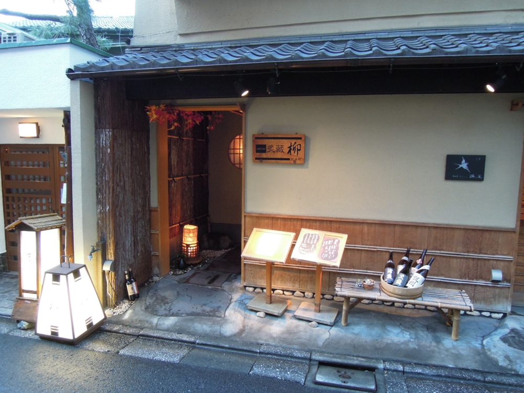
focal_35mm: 24
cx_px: 262
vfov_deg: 56.8
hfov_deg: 71.6
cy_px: 196
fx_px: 363
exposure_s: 1/30
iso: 400
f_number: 2.8
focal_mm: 4.3
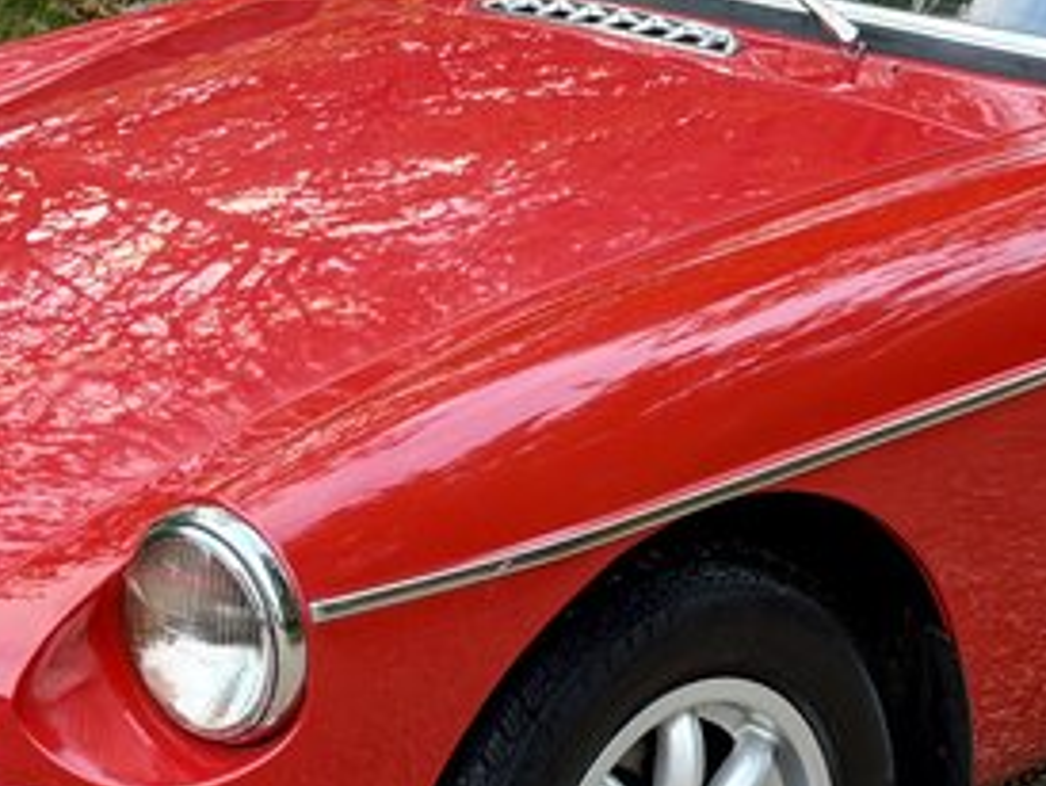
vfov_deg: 10.6
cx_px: 760
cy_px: 439
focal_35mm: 140
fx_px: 4234
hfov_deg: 14.0
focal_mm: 6.76
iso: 125
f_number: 1.78
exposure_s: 1/60
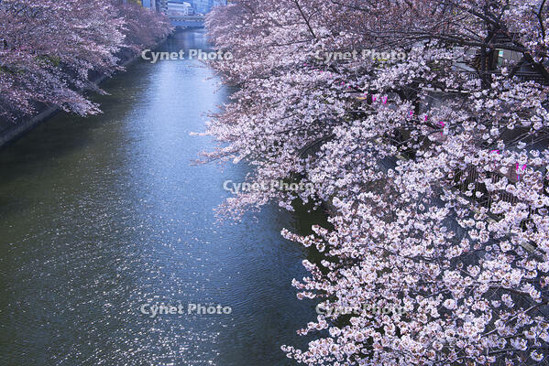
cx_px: 274
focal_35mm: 35
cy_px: 183
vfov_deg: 37.9
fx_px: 534
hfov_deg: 54.4
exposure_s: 1/25
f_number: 11
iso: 100
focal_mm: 35
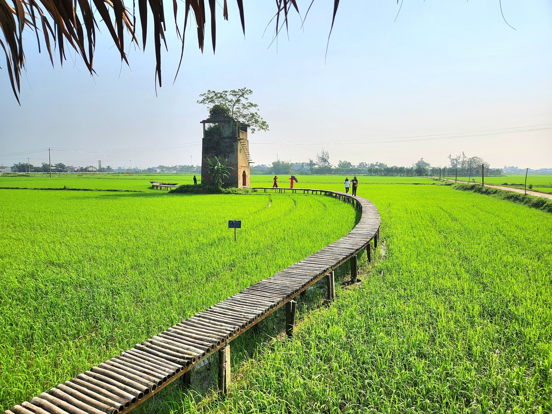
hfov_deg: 73.9
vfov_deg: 58.9
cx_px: 276
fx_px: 367
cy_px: 207
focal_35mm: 23
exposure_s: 1/3333
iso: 20
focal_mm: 5.4
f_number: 1.8
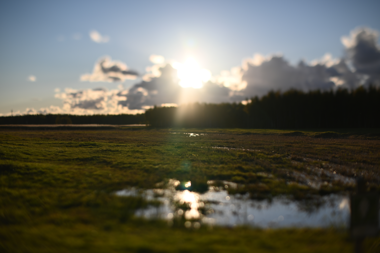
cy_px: 126
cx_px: 190
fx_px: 527
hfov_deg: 39.6
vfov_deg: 27.0
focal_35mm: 50
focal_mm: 50
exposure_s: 1/8000
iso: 100
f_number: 1.4
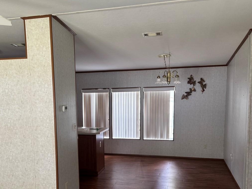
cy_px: 124
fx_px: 277
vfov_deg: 37.4
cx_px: 99
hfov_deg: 48.7
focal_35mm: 38
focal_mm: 6.76
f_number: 1.78
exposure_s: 1/60
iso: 200
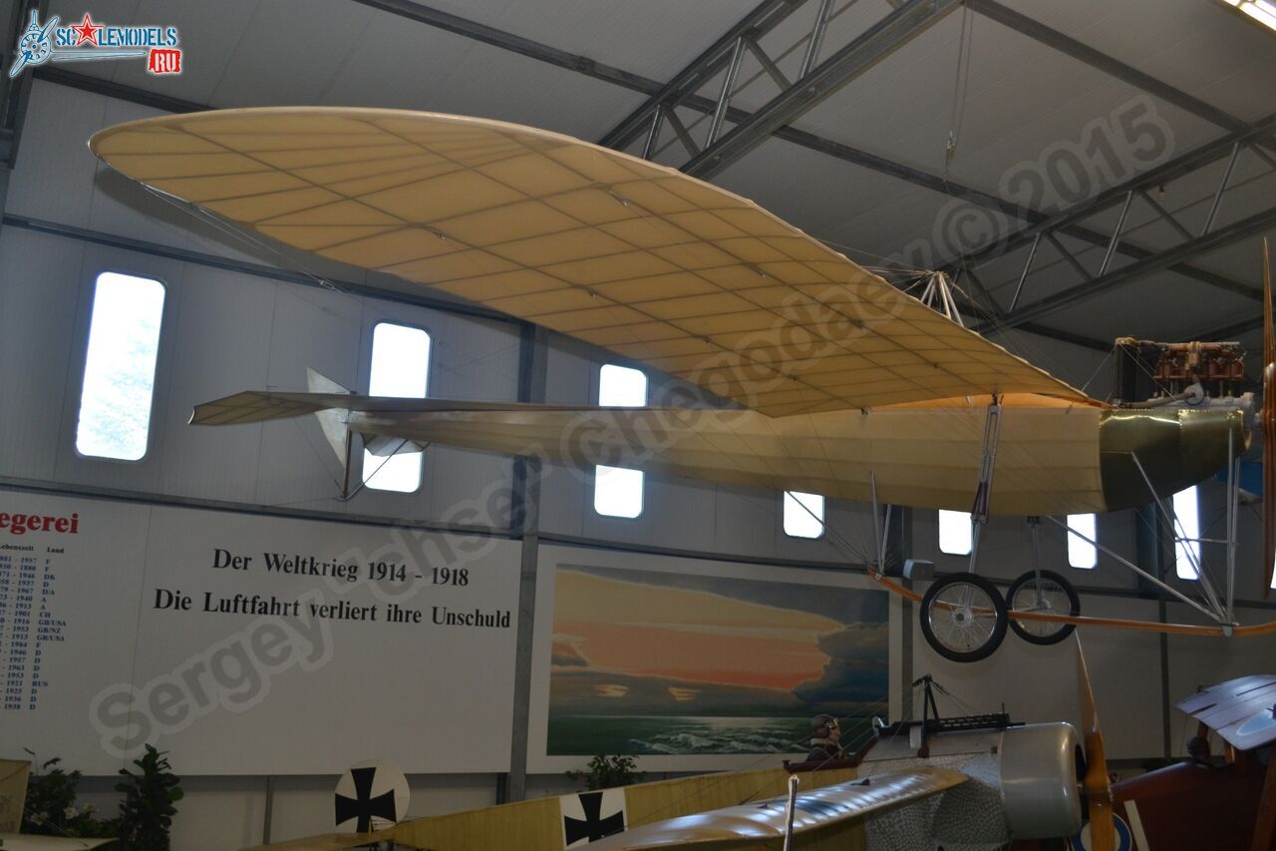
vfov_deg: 40.0
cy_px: 426
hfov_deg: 57.2
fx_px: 1169
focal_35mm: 33
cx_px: 638
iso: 400
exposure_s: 1/80
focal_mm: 22
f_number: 4.5
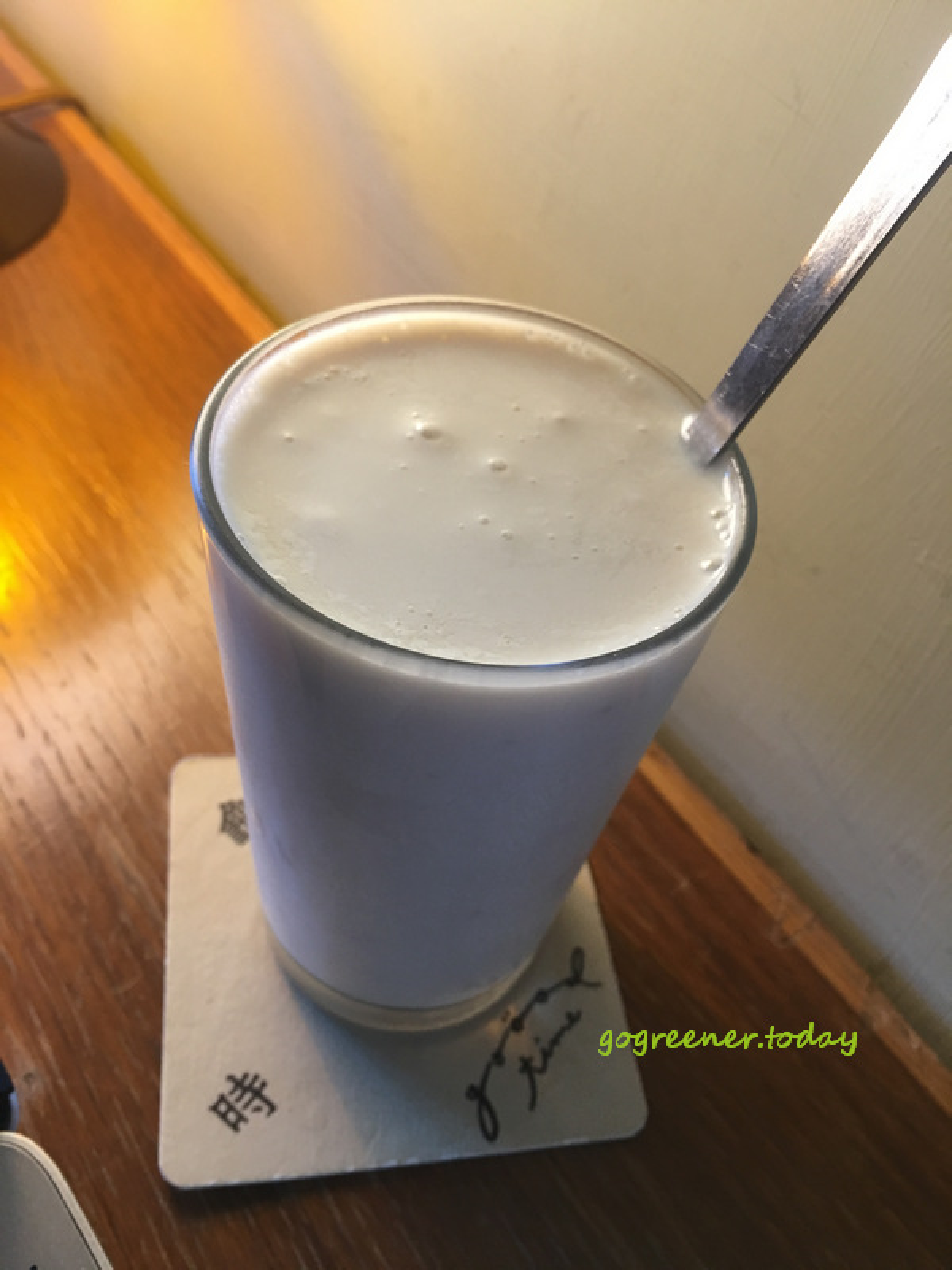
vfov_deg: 61.7
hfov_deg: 48.2
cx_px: 476
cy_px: 635
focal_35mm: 29
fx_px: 1063
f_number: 2.2
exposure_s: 1/15
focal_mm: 4.15
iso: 50
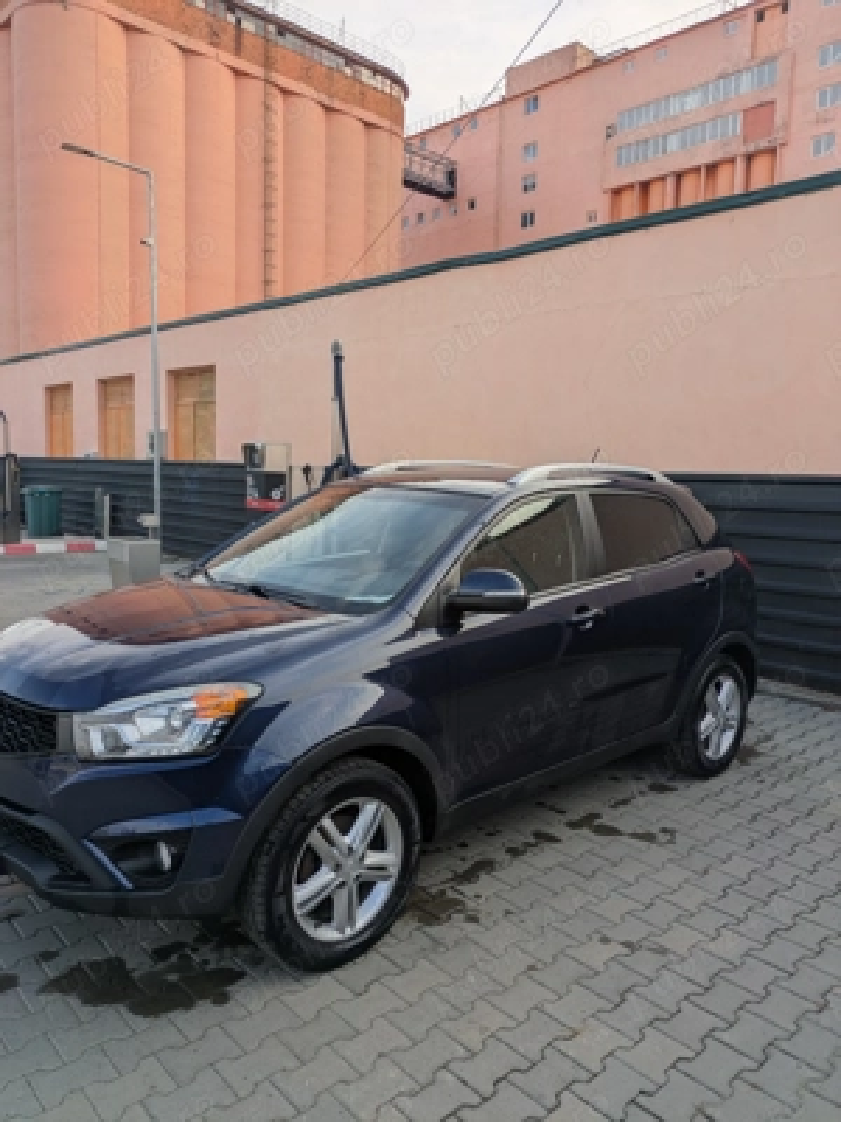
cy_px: 561
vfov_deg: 69.4
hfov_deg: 54.9
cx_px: 420
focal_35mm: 25
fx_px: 810
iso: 42
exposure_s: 1/733
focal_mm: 5.43
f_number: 1.89
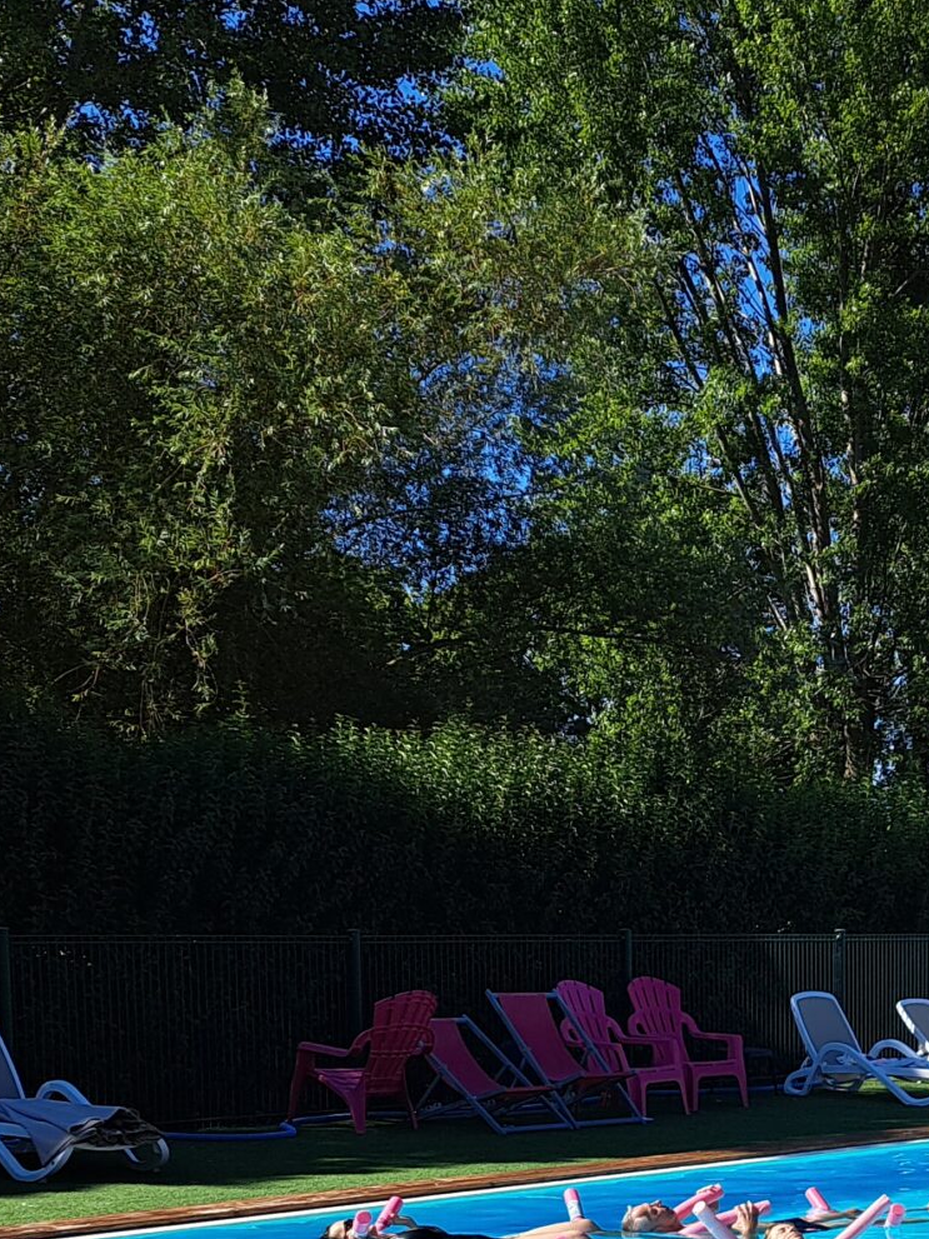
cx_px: 1007
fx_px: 2219
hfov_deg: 22.4
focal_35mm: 62
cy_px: 1190
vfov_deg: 29.5
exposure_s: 1/2132
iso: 50
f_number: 1.8
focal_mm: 5.23
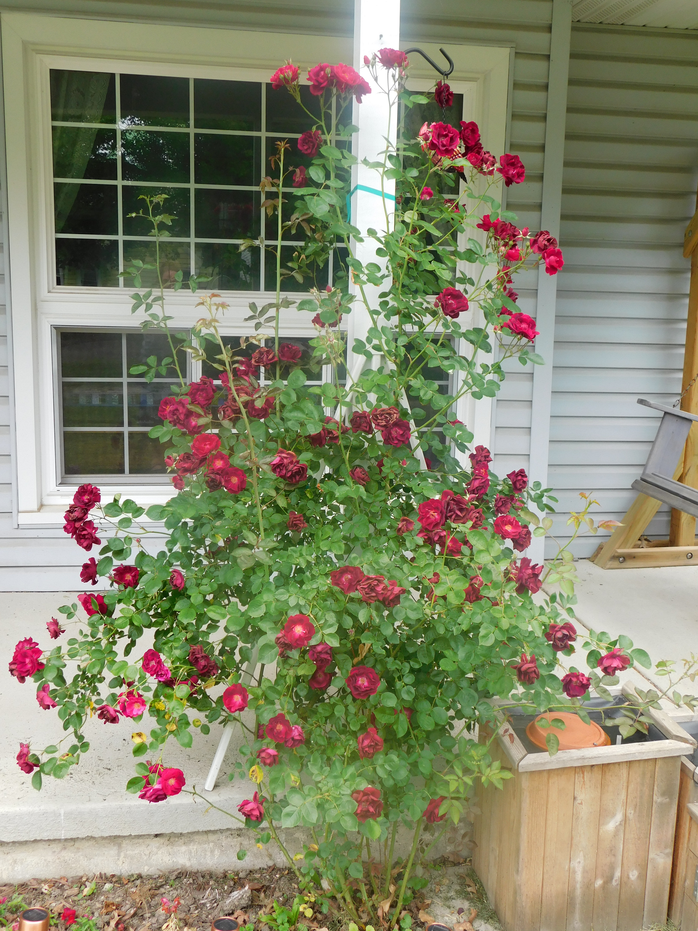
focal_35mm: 36
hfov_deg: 39.7
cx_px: 349
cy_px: 466
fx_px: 968
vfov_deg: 51.4
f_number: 3.5
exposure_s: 1/125
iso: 125
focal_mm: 6.3
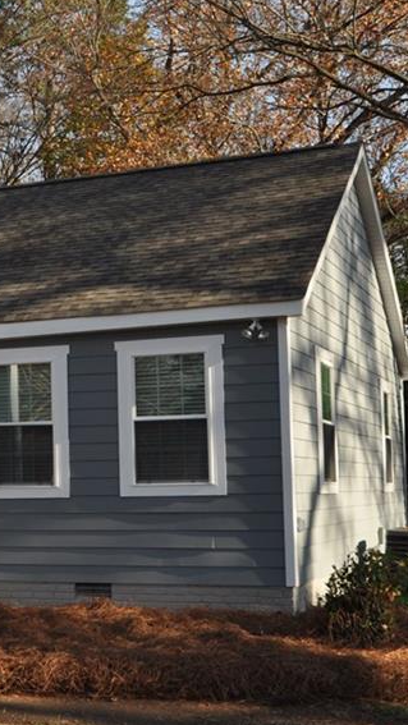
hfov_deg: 17.1
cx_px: -58
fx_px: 1308
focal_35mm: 68
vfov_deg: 31.0
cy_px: 366
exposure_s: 1/250
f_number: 8
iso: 200
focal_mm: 24
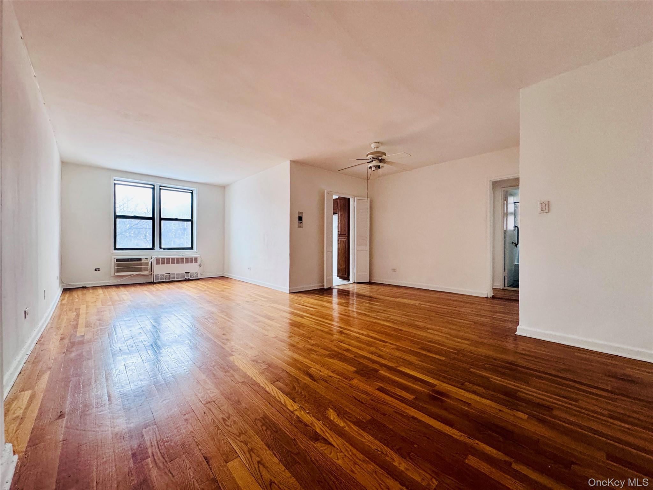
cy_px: 245
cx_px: 326
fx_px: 264
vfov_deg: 85.7
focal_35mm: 14
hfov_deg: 102.1
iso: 320
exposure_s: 1/60
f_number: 2.2
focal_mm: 2.22
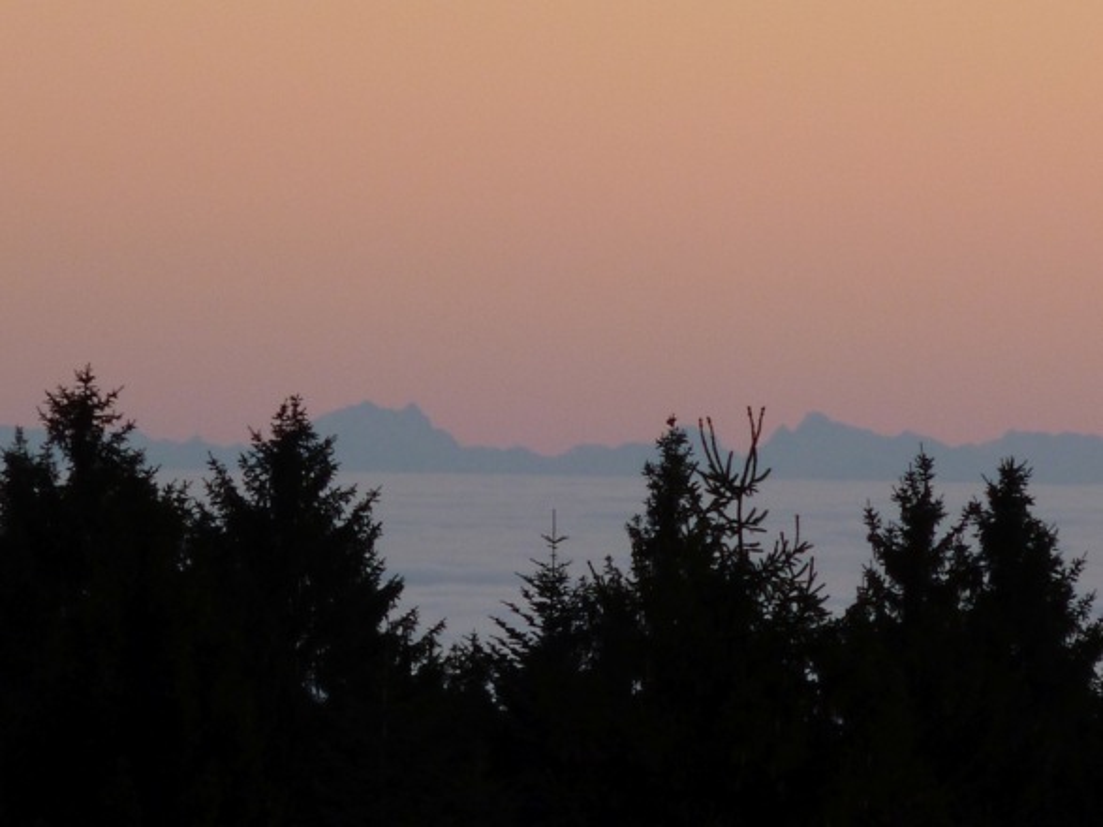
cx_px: 552
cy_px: 414
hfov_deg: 3.5
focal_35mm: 563
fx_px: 17936
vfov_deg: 2.6
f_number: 5.9
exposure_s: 1/20
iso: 100
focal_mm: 45
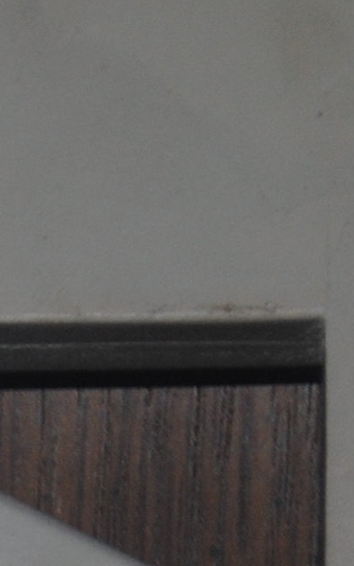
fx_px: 6861
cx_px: -591
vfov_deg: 4.7
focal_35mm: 445
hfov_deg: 2.9
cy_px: 952
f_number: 5.6
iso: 200
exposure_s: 1/60
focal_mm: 48
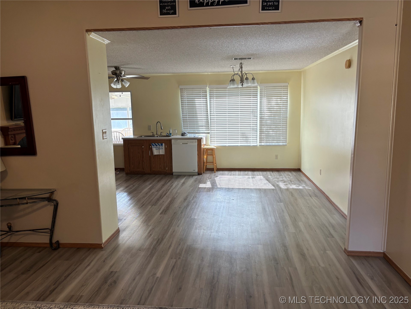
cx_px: 206
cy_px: 154
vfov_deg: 53.1
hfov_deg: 67.3
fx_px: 309
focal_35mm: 26
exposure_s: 1/120
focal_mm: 5.96
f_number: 1.6
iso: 64
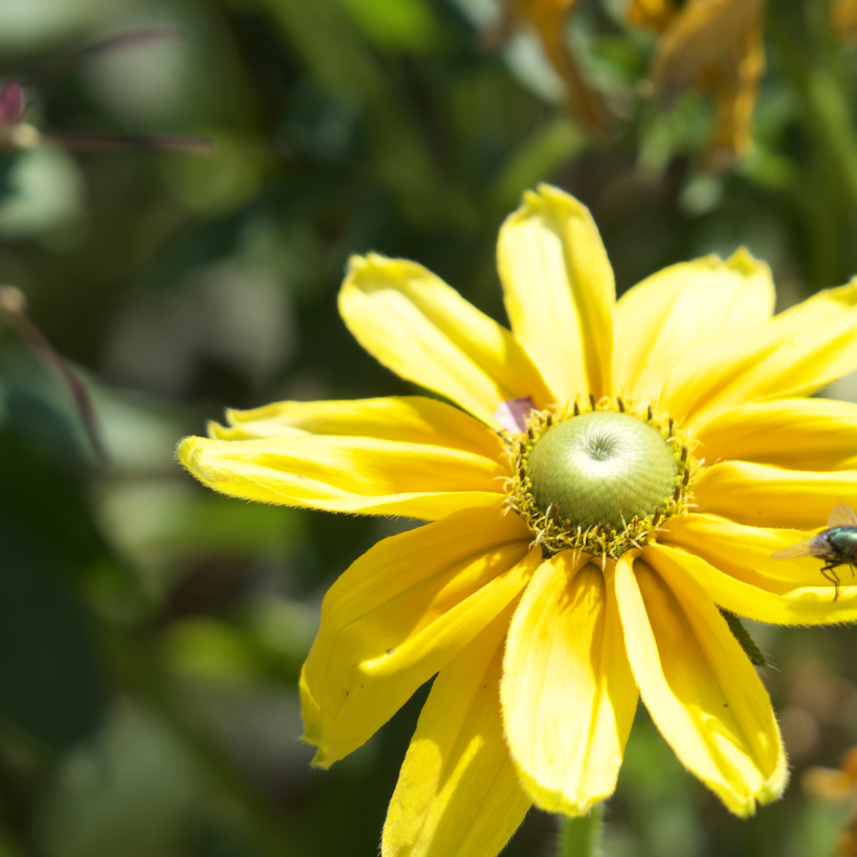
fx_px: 7311
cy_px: 499
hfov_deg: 6.7
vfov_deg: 6.7
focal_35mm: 261
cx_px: 634
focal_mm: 105
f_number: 5.6
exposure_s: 1/320
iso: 100
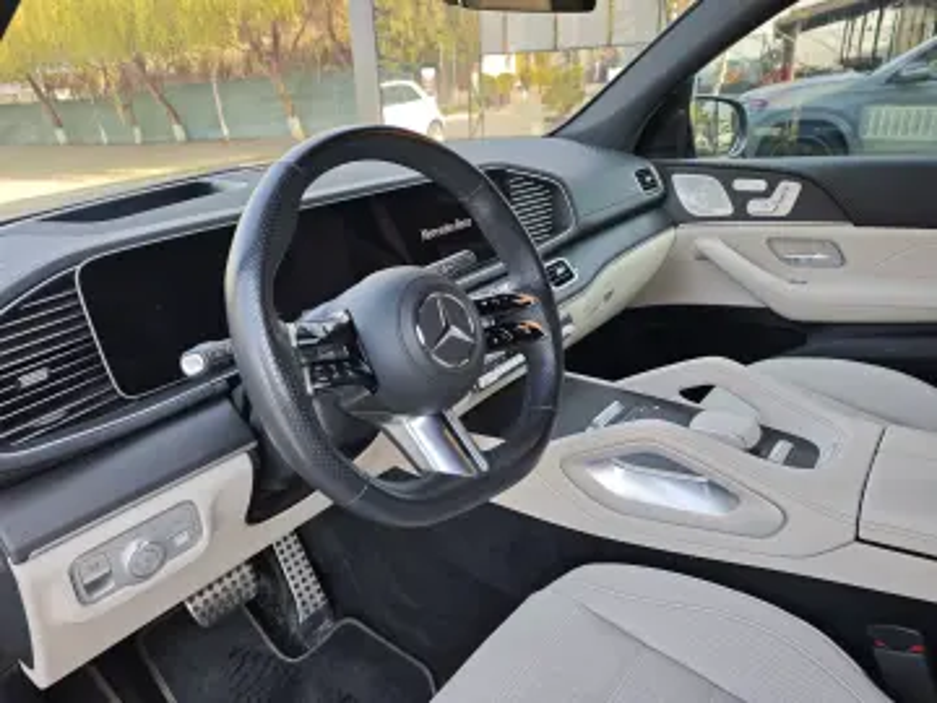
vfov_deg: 58.9
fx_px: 623
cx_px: 468
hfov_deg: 73.9
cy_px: 352
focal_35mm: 23
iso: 50
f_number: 1.6
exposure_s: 1/100
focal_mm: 6.55
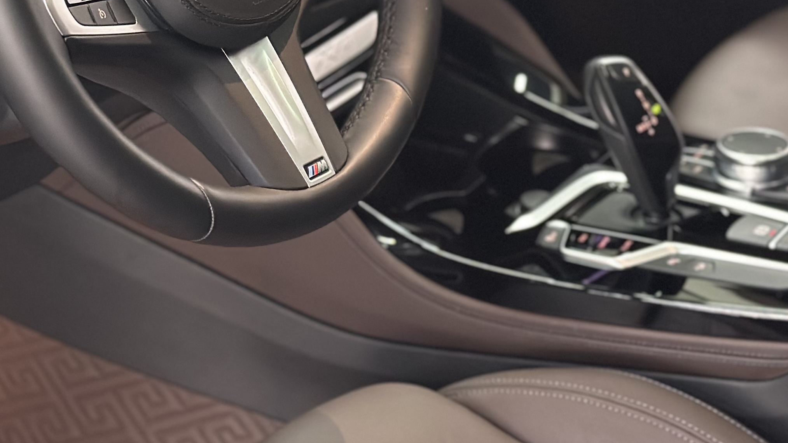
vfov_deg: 11.4
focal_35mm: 104
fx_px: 2173
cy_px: -87
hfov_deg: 20.5
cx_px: 336
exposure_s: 1/40
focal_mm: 6.86
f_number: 1.78
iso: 500
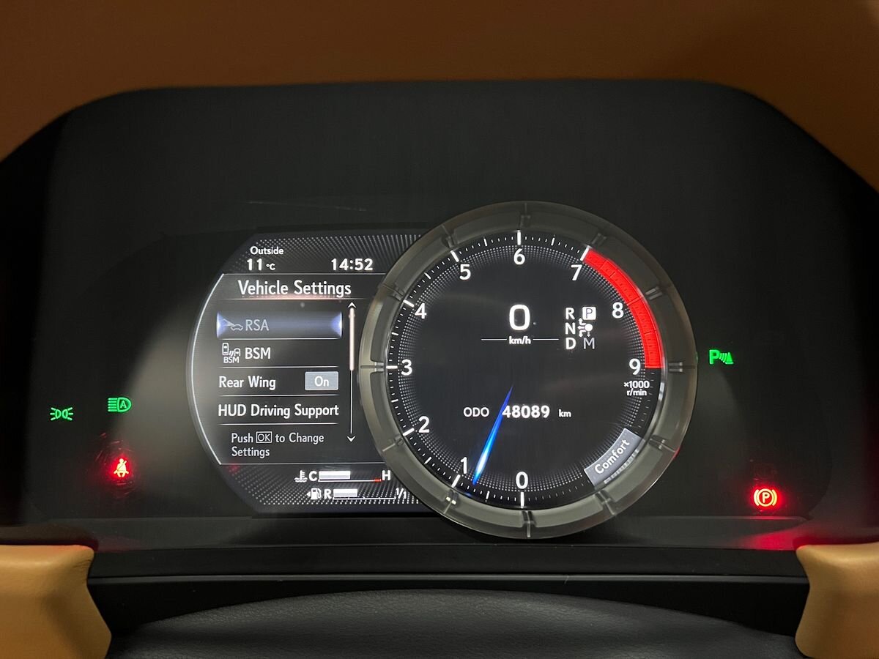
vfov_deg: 53.1
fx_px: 660
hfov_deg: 67.3
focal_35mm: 26
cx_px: 440
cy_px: 330
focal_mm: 5.7
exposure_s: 1/25
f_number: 1.5
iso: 640
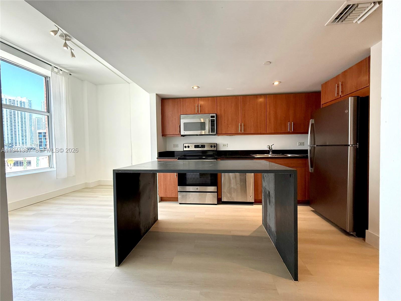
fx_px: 162
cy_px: 150
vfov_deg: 85.7
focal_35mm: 14
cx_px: 200
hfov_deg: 102.1
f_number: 2.2
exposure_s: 1/120
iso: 250
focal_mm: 2.22
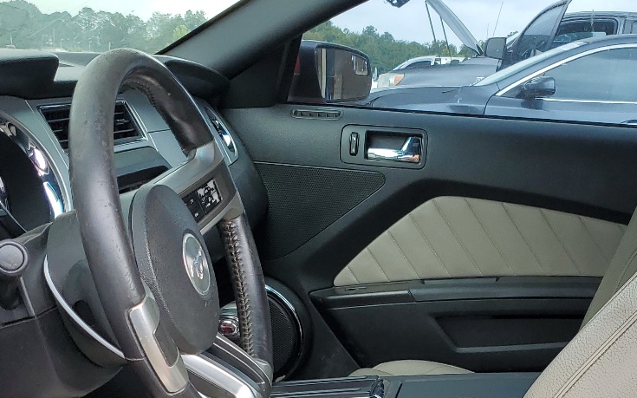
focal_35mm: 60
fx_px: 1041
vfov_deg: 20.5
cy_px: 452
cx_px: 403
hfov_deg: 33.8
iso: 50
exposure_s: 1/556
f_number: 1.5
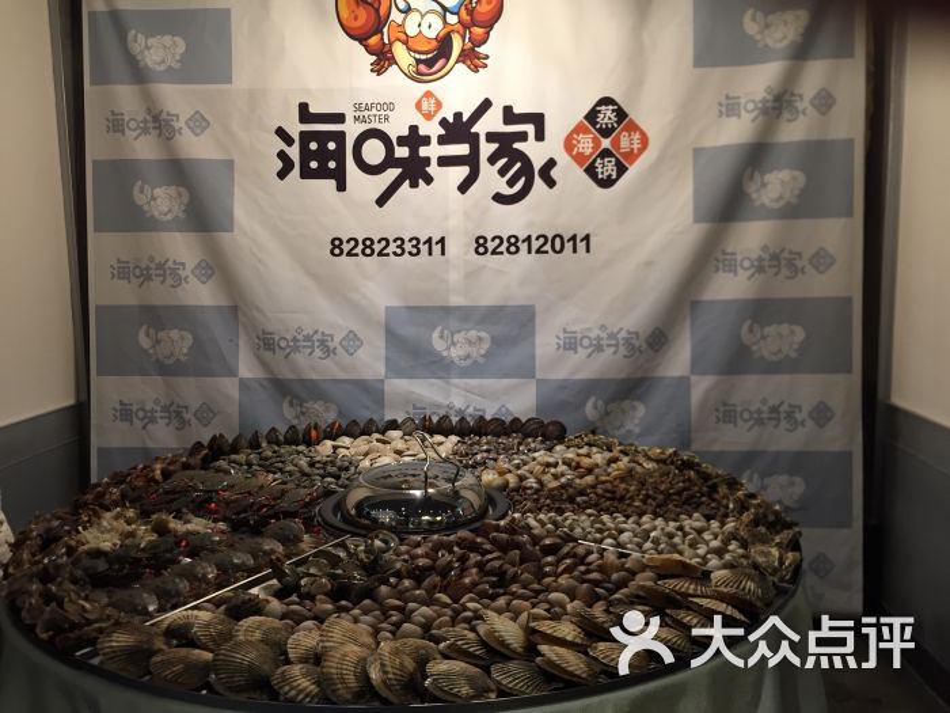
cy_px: 356
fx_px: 796
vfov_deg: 48.2
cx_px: 475
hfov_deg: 61.7
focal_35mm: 29
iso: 80
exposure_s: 1/33
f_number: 2.2
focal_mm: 4.15
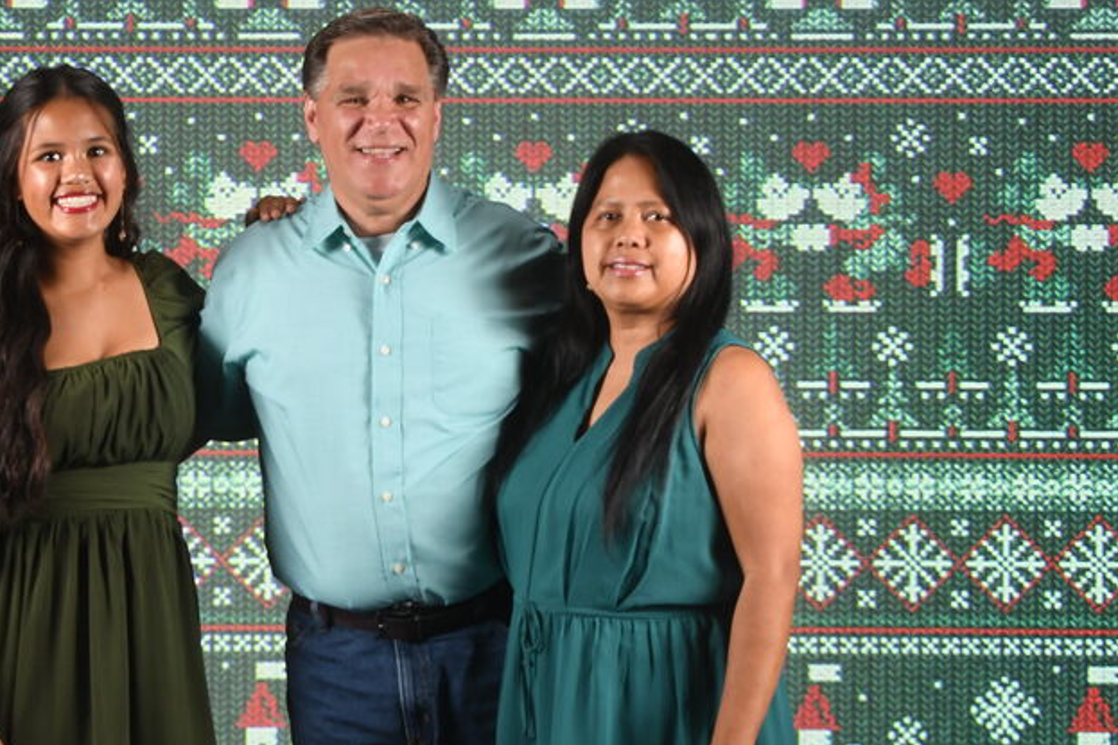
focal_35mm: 94
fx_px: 2918
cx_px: 394
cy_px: 335
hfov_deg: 21.6
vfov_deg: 14.5
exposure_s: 1/200
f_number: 7.1
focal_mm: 38
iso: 800
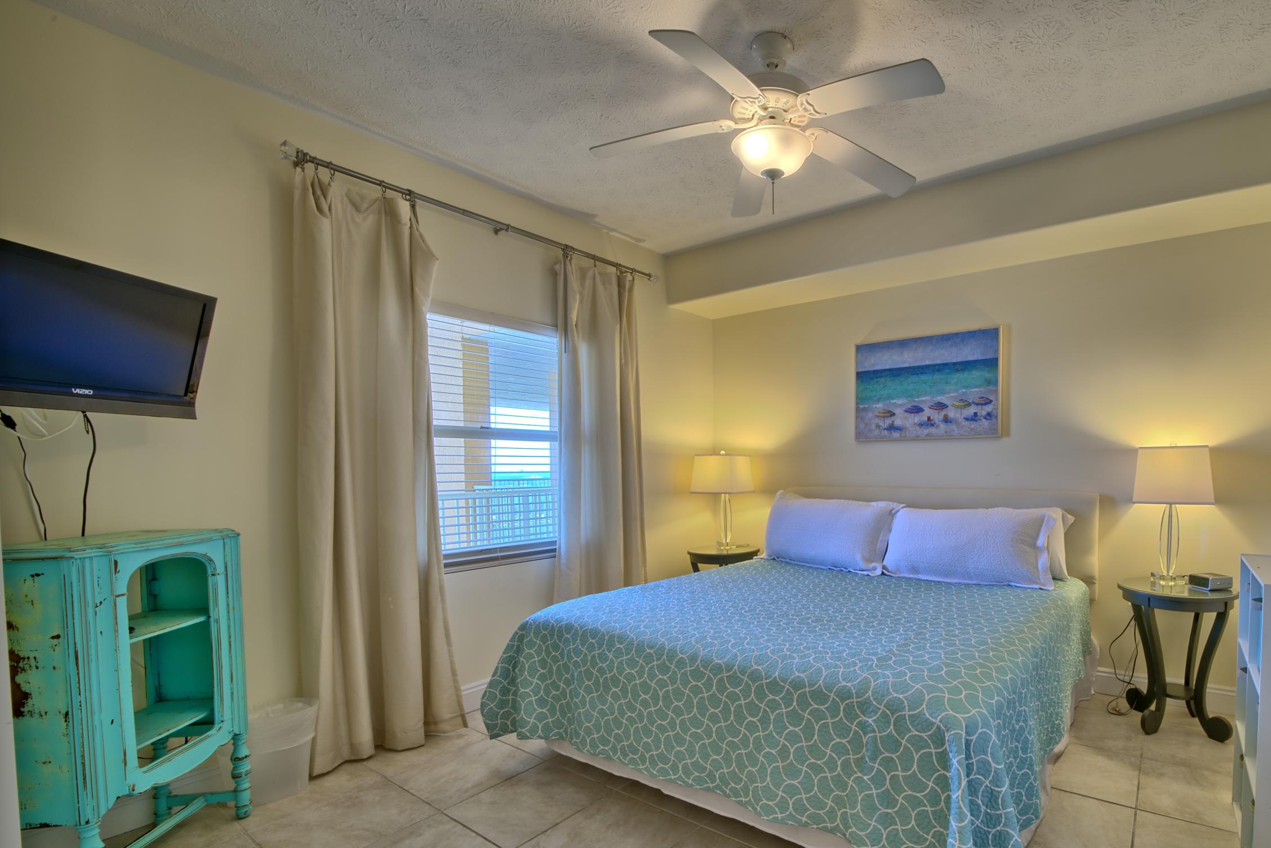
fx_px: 565
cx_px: 820
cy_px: 487
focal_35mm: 16
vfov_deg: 73.4
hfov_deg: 94.0
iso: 160
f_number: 16
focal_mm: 12
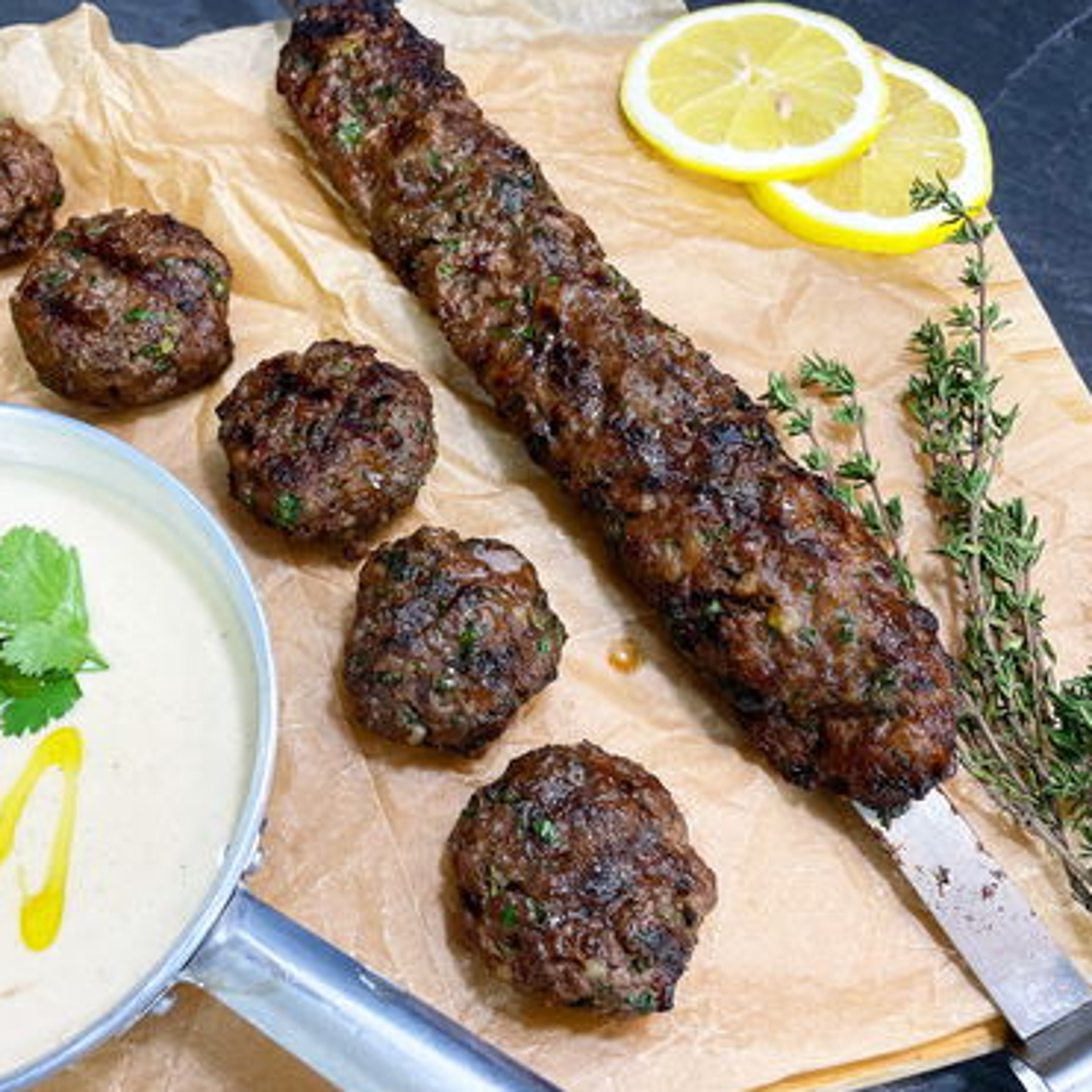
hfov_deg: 51.7
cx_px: 374
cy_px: 546
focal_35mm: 31
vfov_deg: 52.5
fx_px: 1106
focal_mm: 4.2
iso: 80
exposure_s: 1/100
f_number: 1.6
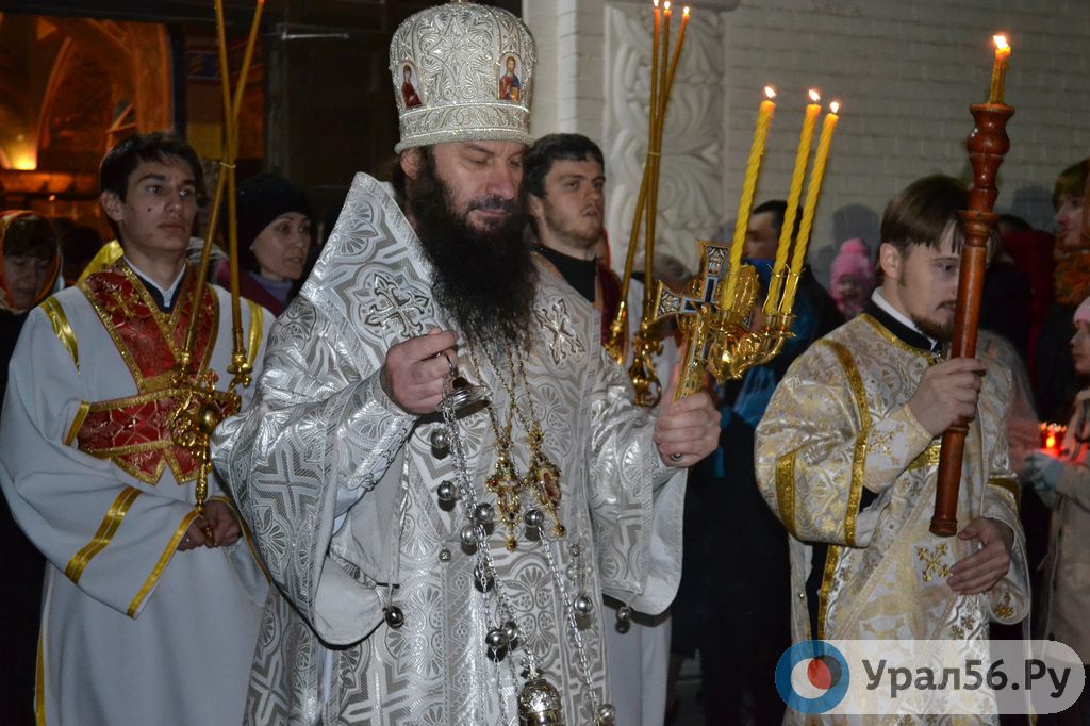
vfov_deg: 25.7
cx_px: 545
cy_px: 363
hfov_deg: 37.9
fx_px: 1589
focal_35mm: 52
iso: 3200
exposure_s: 1/60
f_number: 5
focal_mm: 35
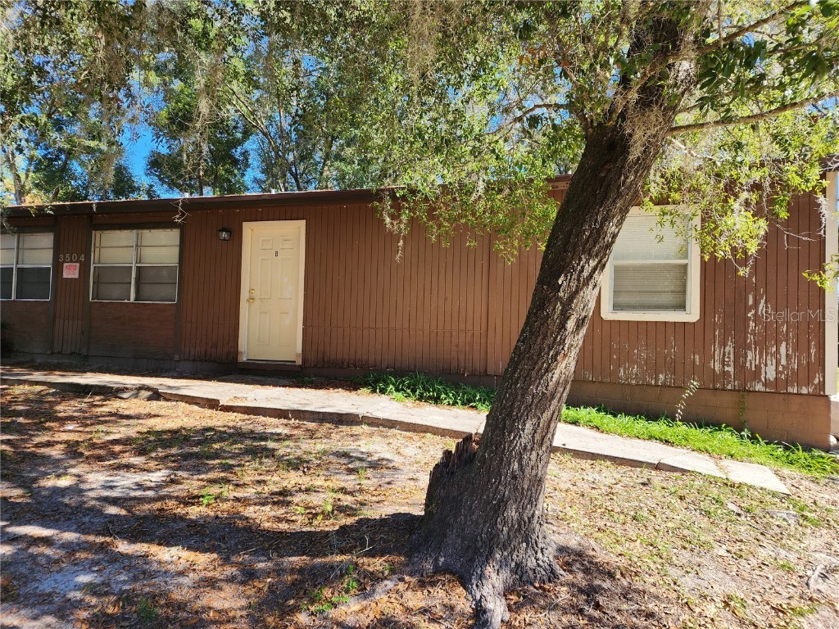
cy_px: 314
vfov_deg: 58.9
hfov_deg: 73.9
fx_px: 557
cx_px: 420
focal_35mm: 23
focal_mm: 6.4
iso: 12
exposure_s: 1/188
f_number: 1.8
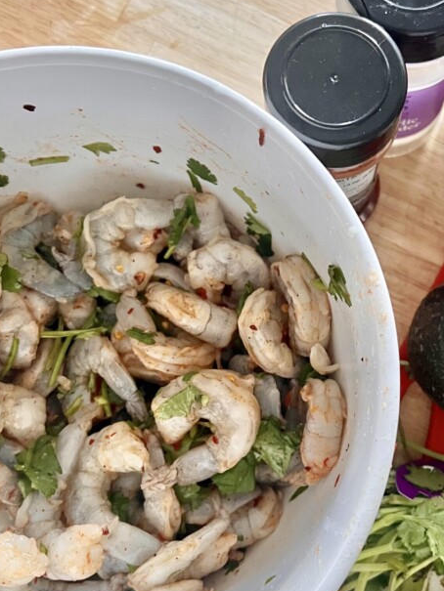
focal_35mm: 44
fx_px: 752
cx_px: 319
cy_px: 340
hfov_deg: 32.4
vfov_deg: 42.8
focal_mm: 5.7
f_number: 1.5
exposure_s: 1/60
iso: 500
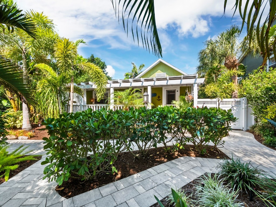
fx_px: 112
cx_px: 138
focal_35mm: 14
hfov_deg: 102.1
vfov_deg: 85.7
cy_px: 104
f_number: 10
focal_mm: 7
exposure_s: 1/50
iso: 400
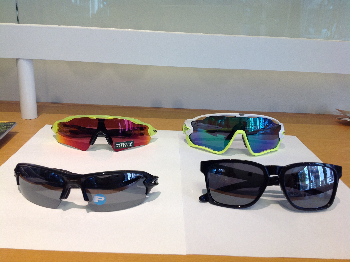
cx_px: 175
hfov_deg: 52.7
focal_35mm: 35
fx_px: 353
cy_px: 131
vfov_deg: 40.6
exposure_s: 1/60
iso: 64
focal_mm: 4.28
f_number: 2.4
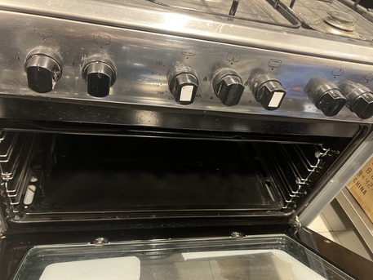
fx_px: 280
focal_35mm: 26
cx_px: 186
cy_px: 140
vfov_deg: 53.1
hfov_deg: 67.3
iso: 500
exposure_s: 1/30
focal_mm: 5.7
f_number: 1.5
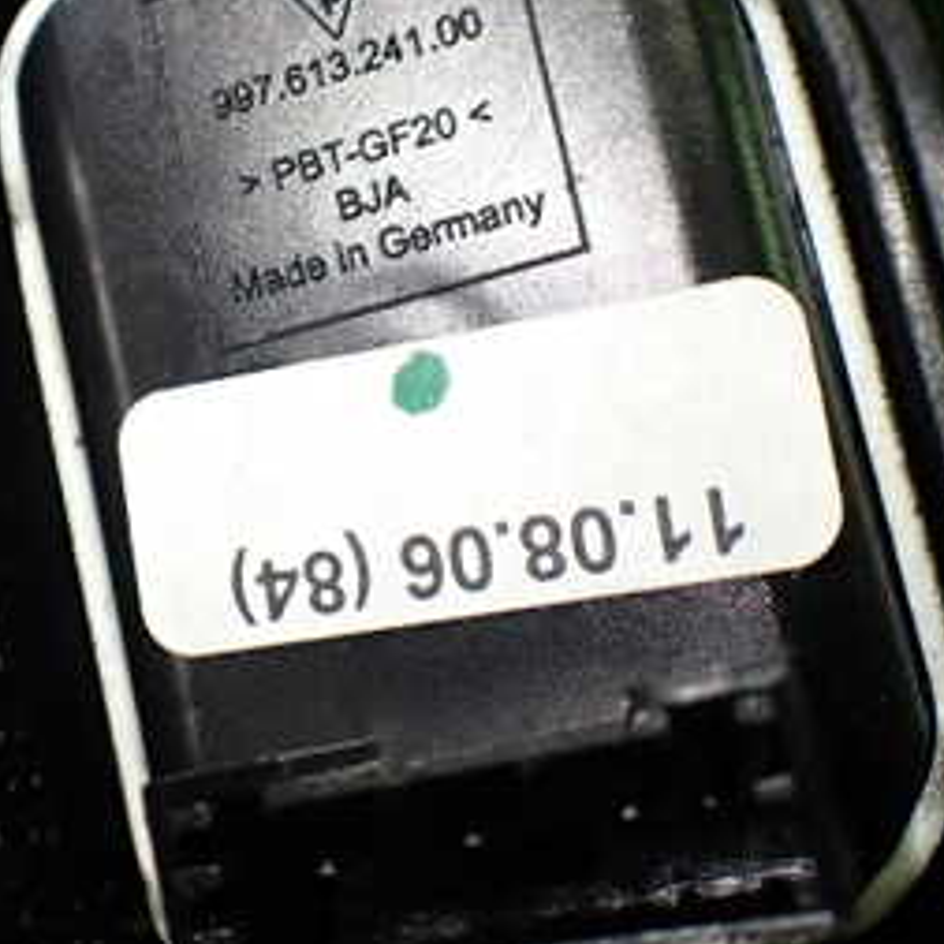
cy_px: 347
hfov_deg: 26.6
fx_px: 1944
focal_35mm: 63
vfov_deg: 27.2
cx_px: 149
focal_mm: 5.4
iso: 250
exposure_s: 1/125
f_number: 2.3
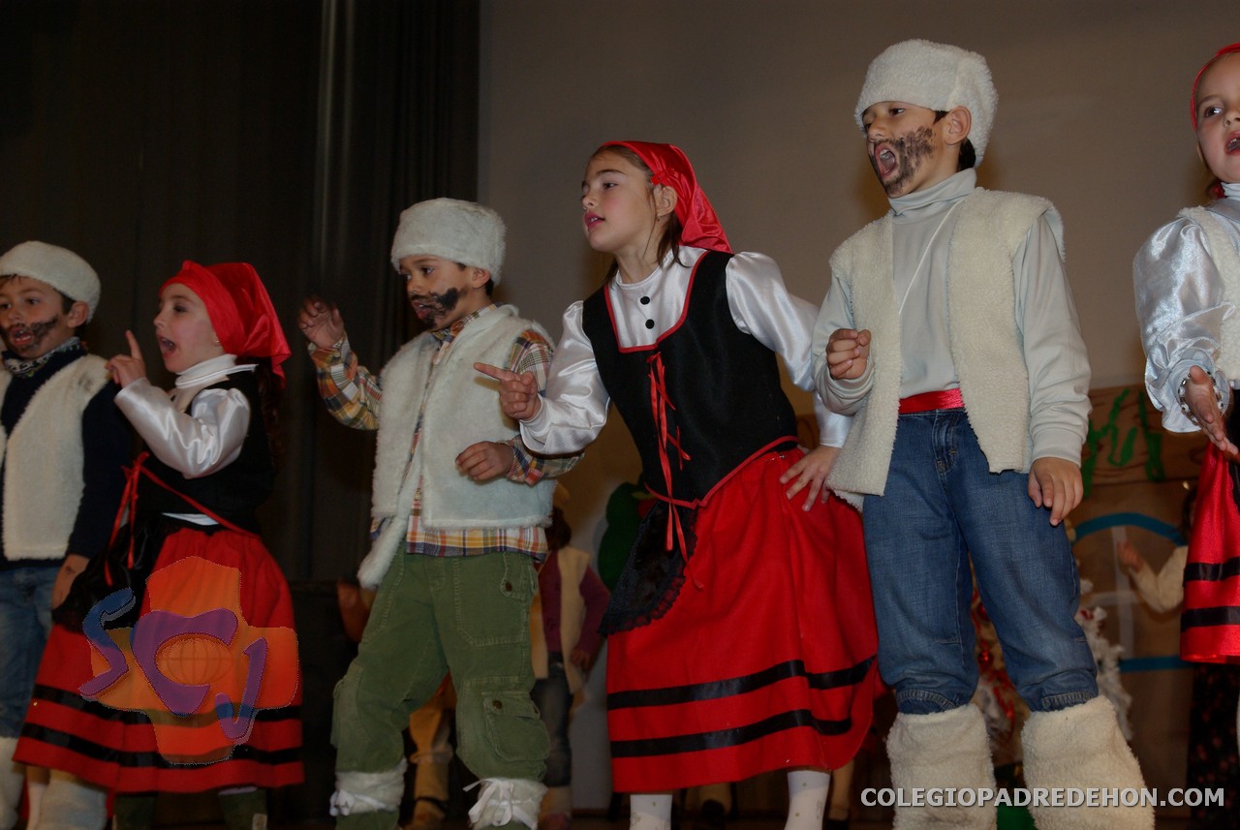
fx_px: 1966
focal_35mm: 57
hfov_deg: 35.0
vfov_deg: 23.8
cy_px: 415
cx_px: 620
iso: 400
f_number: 6.7
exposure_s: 1/60
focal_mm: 38
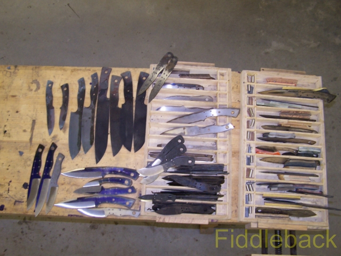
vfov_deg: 37.7
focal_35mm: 38
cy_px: 128
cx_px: 170
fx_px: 374
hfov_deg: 49.0
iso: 140
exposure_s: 1/60
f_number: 2.8
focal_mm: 6.3
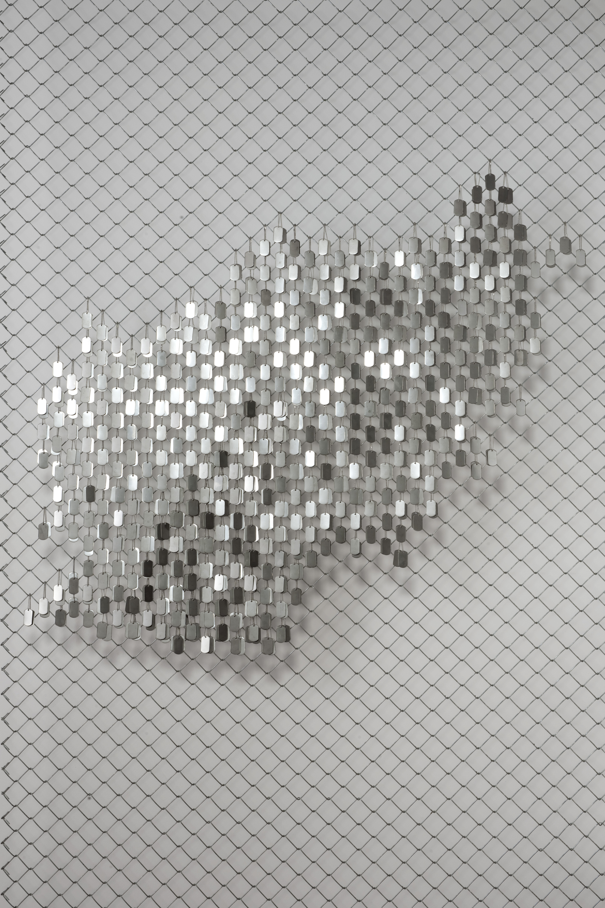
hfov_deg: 26.0
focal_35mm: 52
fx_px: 1311
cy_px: 454
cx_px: 302
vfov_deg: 38.2
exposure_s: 1.5
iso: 100
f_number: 16
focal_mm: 52
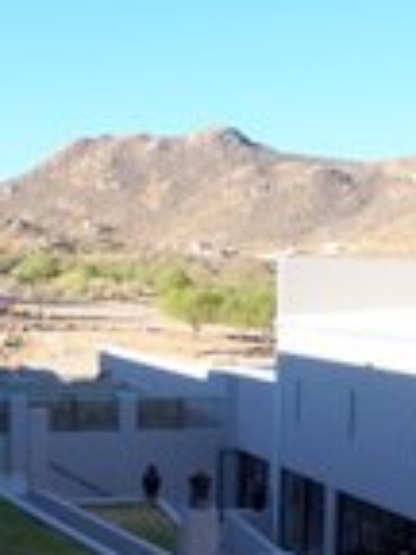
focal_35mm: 70
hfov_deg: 21.0
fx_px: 1122
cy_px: 416
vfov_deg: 27.4
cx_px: 223
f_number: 3.5
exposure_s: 1/500
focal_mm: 6
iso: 100
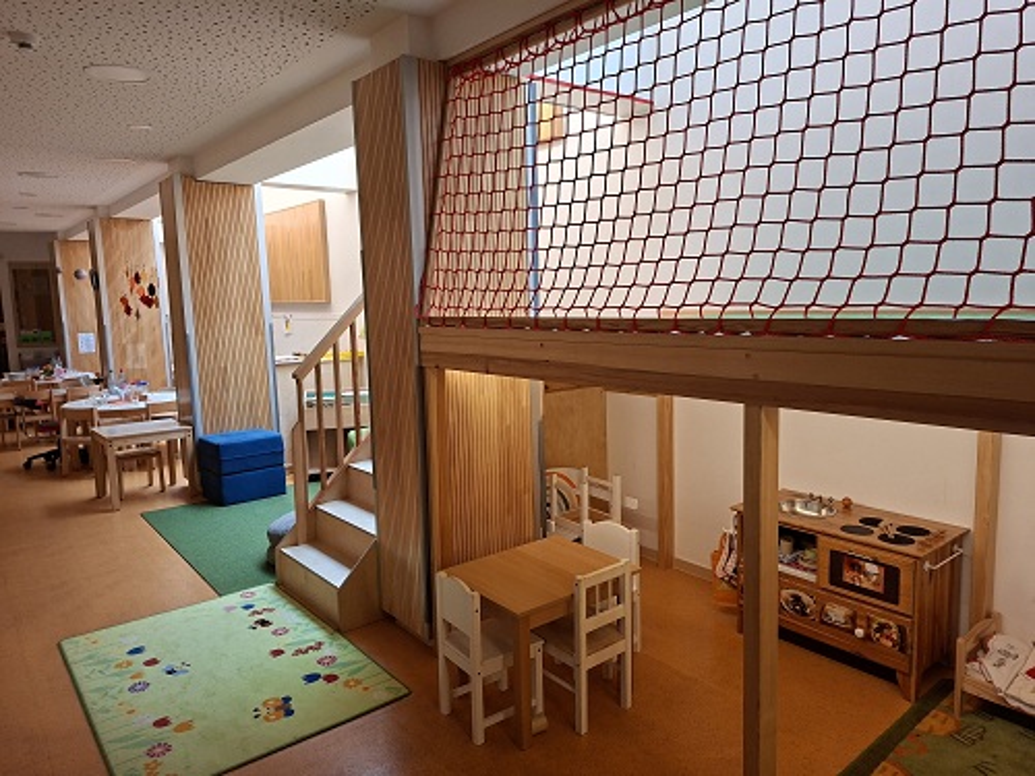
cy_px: 388
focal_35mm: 23
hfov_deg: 73.9
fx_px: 688
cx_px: 518
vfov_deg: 58.9
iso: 320
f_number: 1.8
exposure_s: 1/120
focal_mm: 5.54
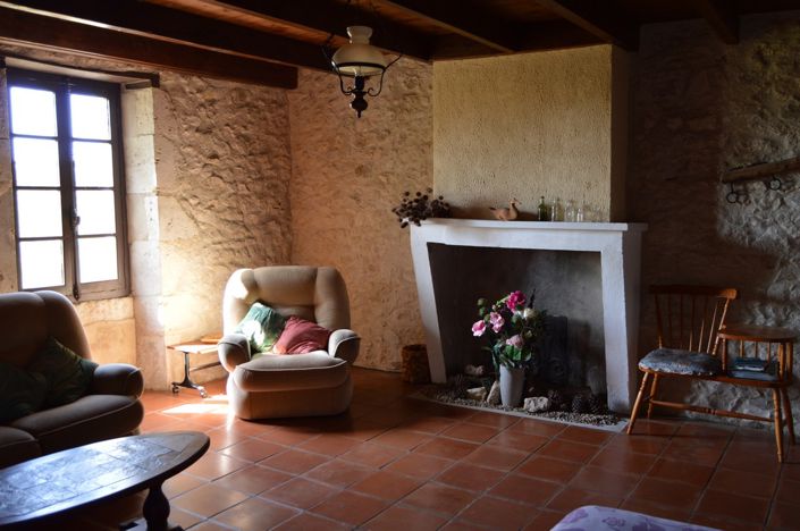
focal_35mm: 30
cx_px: 400
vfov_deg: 43.5
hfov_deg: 62.0
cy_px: 266
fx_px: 666
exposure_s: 1/60
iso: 400
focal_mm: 20
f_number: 4
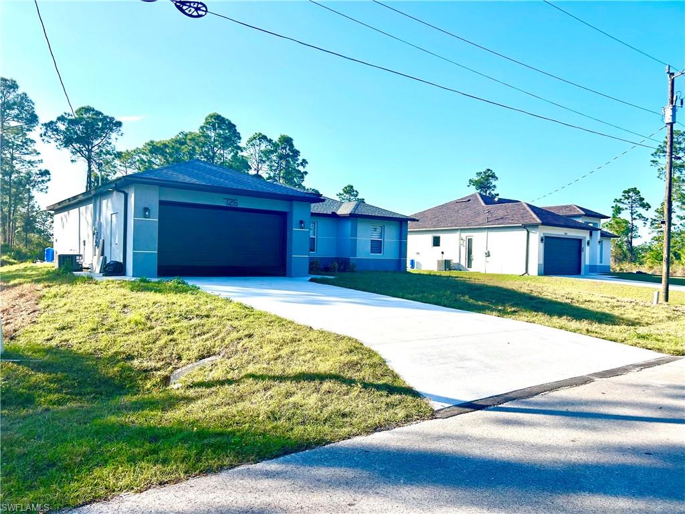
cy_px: 257
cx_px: 342
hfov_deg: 67.3
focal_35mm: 26
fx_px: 515
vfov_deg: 53.1
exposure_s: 1/3968
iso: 50
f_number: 1.5
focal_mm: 5.7
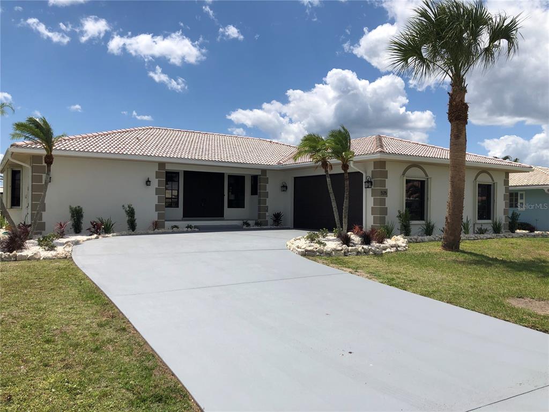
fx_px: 444
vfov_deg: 49.7
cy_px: 206
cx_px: 274
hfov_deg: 63.4
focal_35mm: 28
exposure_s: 1/3472
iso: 20
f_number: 1.8
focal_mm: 4
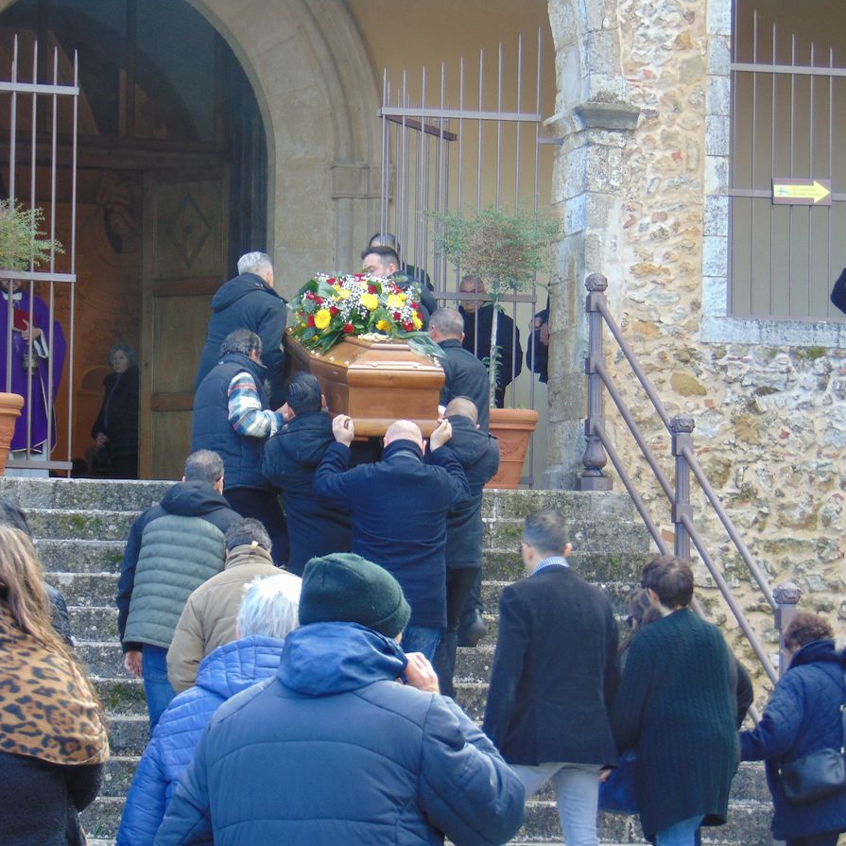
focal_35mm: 128
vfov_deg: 13.6
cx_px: 340
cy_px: 423
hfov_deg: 13.6
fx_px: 3539
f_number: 3.9
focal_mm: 19.4
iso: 80
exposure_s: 1/320
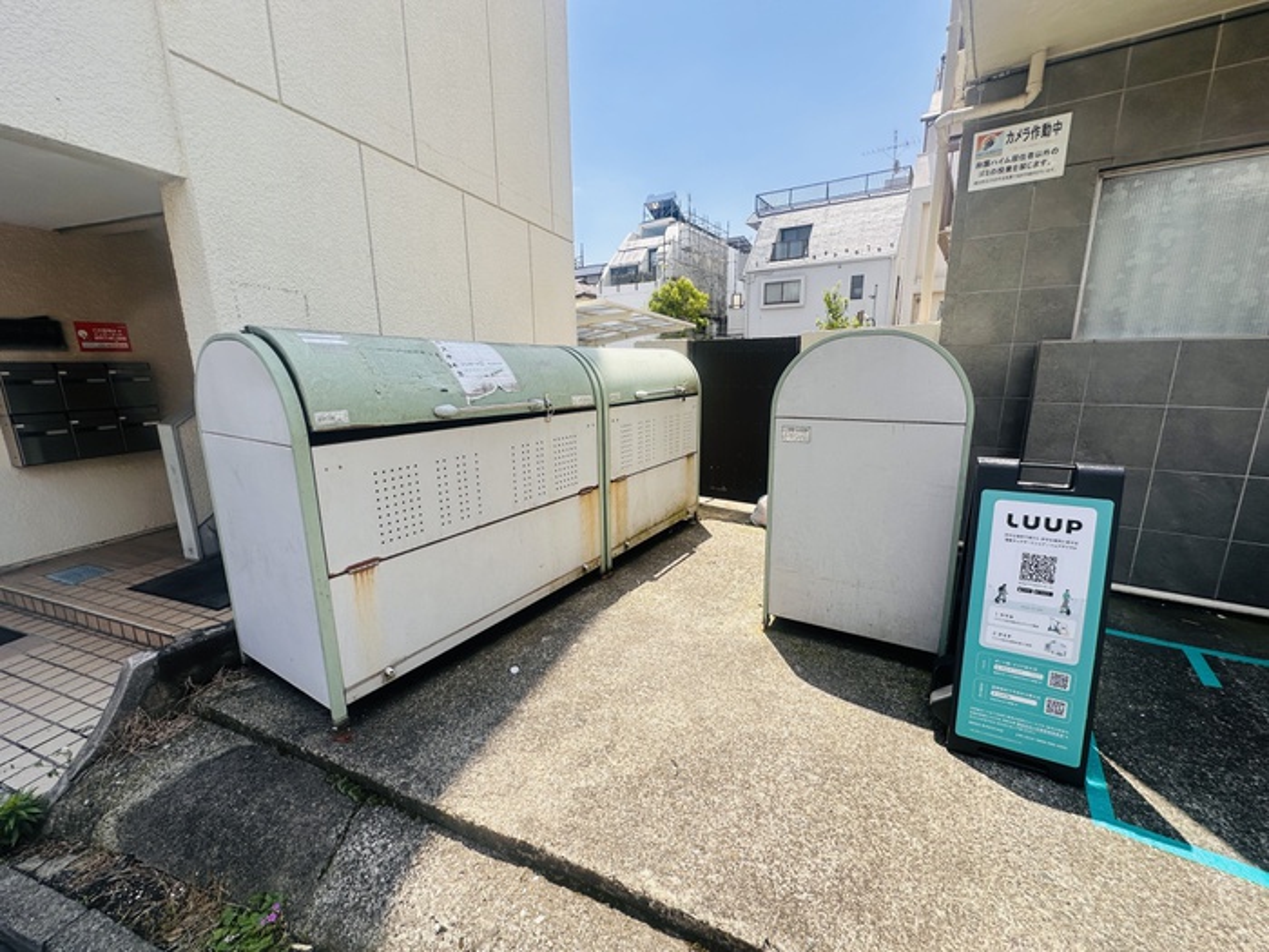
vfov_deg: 85.7
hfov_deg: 102.1
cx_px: 634
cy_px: 476
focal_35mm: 14
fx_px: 513
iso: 40
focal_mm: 2.22
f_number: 2.2
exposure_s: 1/955
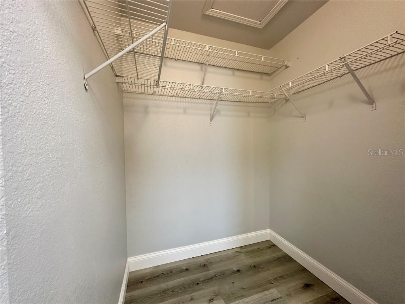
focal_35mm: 14
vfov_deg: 85.7
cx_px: 202
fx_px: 164
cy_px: 152
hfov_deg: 102.1
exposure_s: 1/60
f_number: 2.2
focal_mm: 2.22
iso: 200
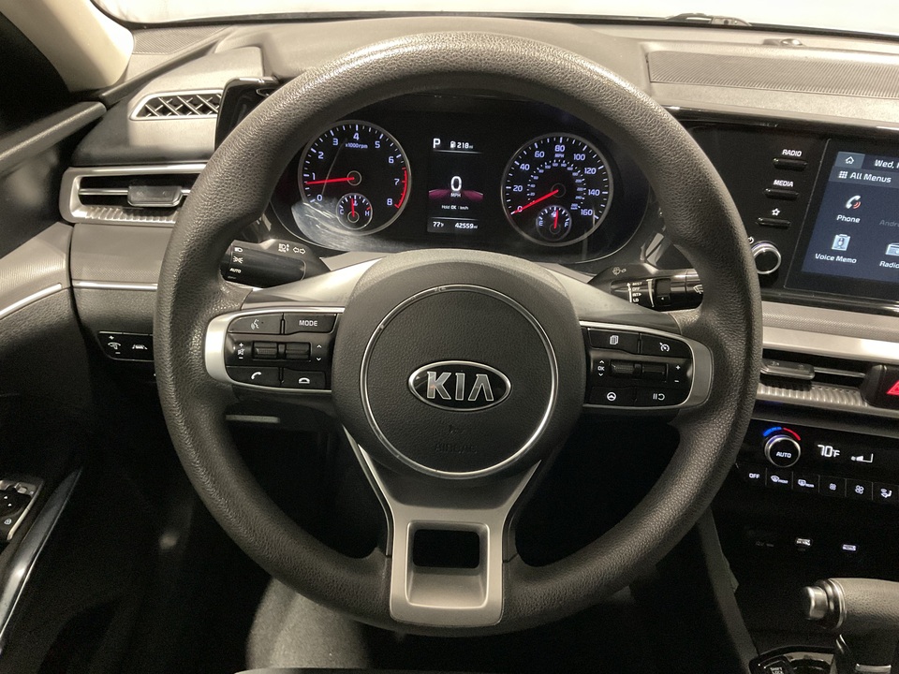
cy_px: 337
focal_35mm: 29
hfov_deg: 61.7
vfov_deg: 48.2
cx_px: 450
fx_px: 753
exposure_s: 1/25
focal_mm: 3
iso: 500
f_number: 1.8
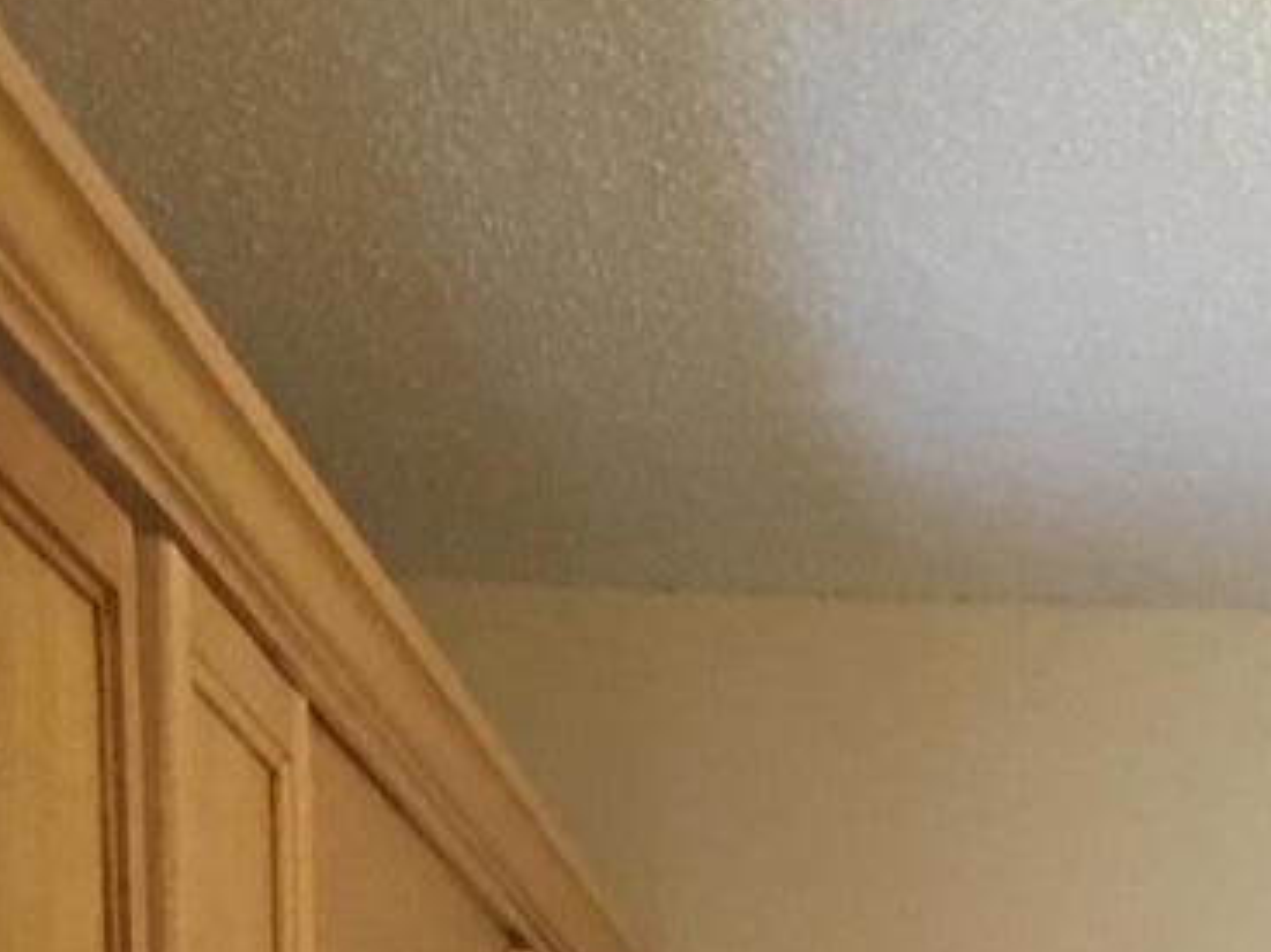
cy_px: 2070
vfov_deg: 8.7
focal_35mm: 158
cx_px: 2334
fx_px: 5799
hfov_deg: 11.5
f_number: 2.2
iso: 80
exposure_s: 1/15
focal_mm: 4.15
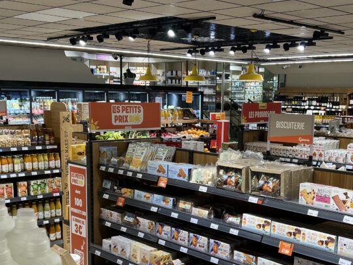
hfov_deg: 38.8
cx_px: 199
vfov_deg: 29.5
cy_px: 181
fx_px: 500
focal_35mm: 49
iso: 64
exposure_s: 1/100
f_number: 1.5
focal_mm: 5.7
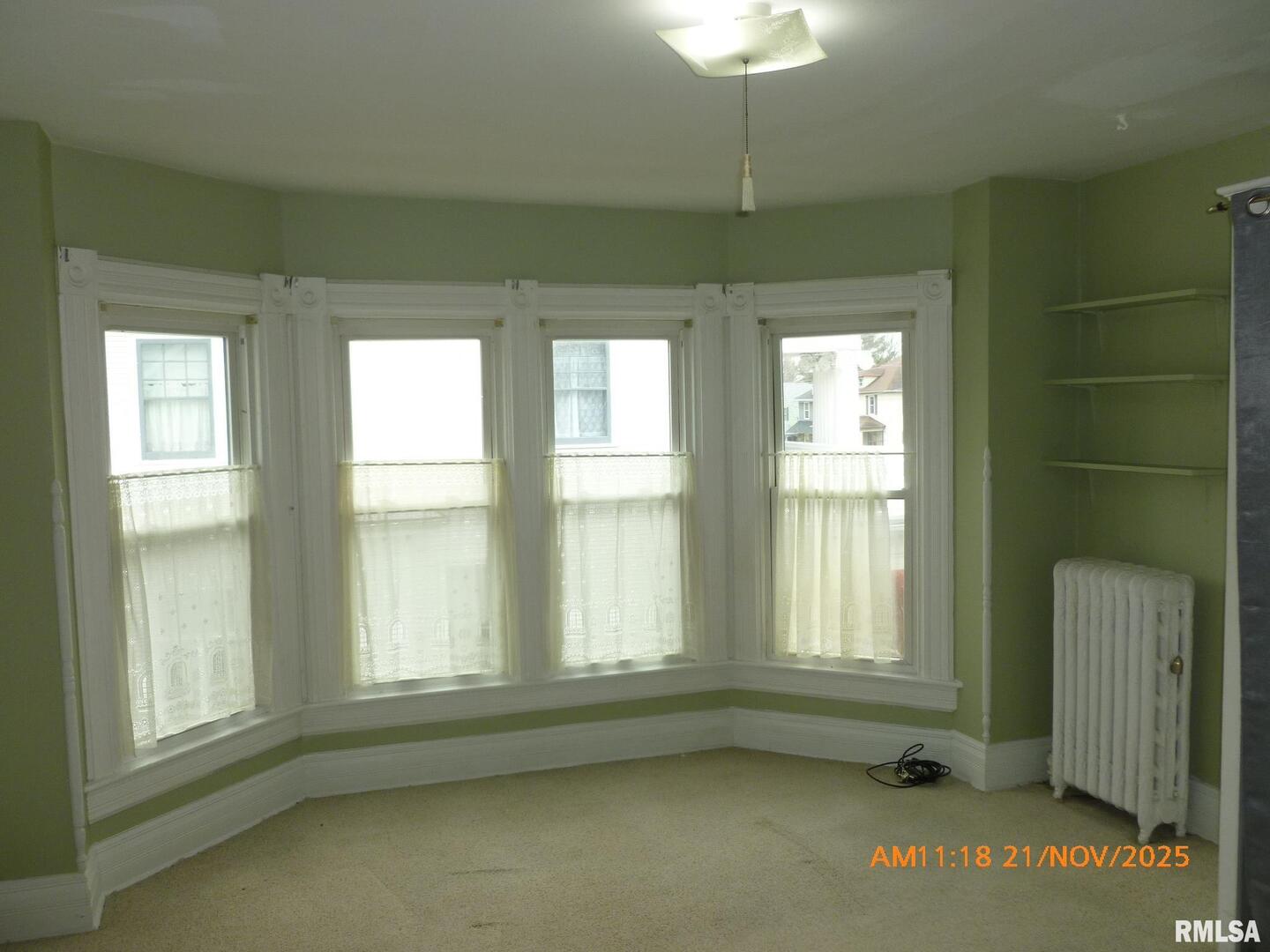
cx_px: 635
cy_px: 476
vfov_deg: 49.7
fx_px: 1027
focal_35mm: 28
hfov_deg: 63.4
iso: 100
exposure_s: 1/80
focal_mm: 5
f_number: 3.3
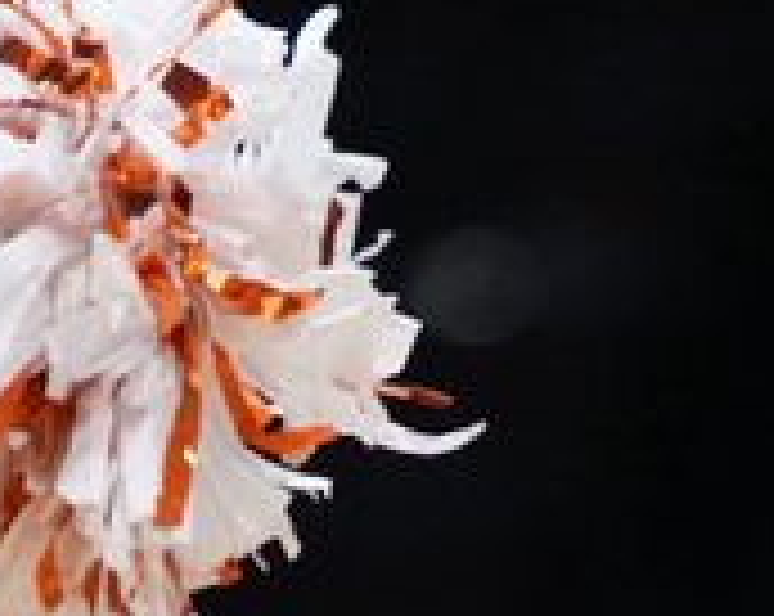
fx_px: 15505
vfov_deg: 2.3
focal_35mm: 678
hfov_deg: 2.9
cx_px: 513
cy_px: 1369
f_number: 2.8
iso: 4000
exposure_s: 1/2500
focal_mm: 121
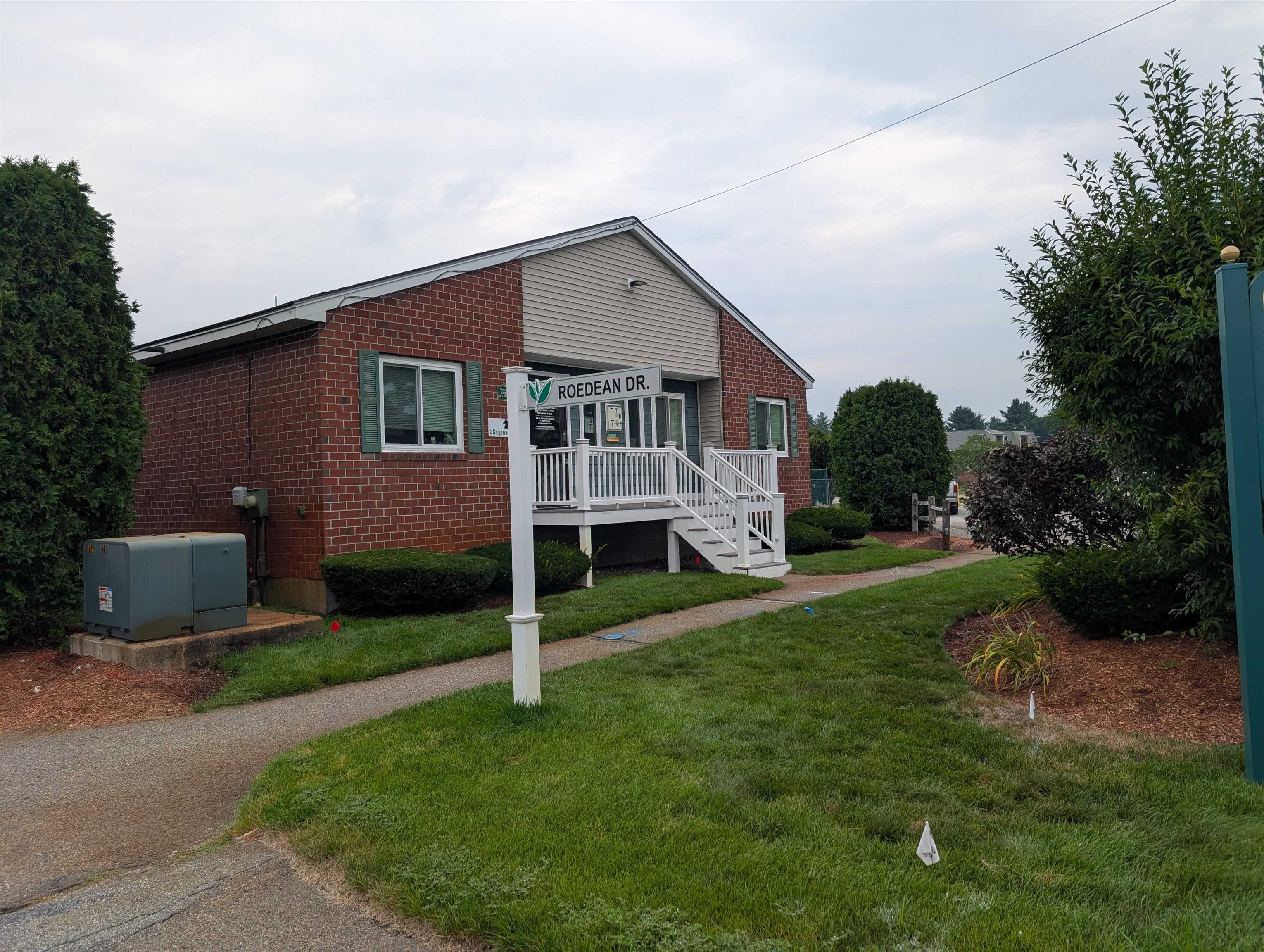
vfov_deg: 56.9
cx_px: 632
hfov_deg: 71.5
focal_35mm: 24
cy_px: 476
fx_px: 878
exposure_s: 1/292
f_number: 1.68
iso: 21
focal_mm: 6.9
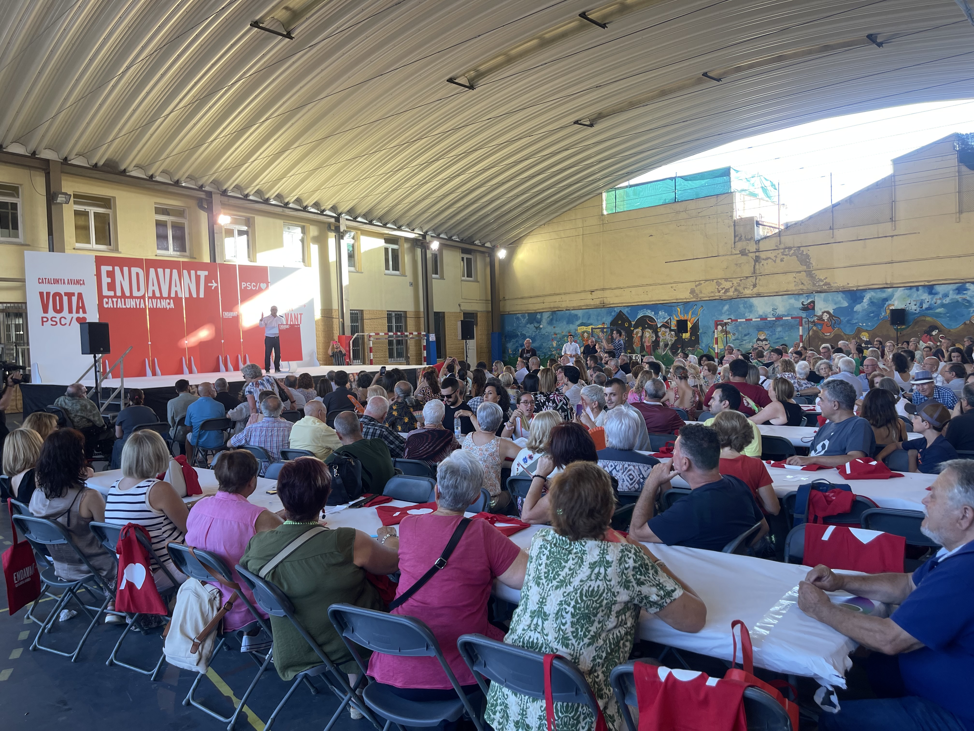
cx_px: 487
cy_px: 366
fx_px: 732
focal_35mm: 26
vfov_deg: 53.1
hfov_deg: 67.3
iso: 50
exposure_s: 1/100
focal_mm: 5.1
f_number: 1.6
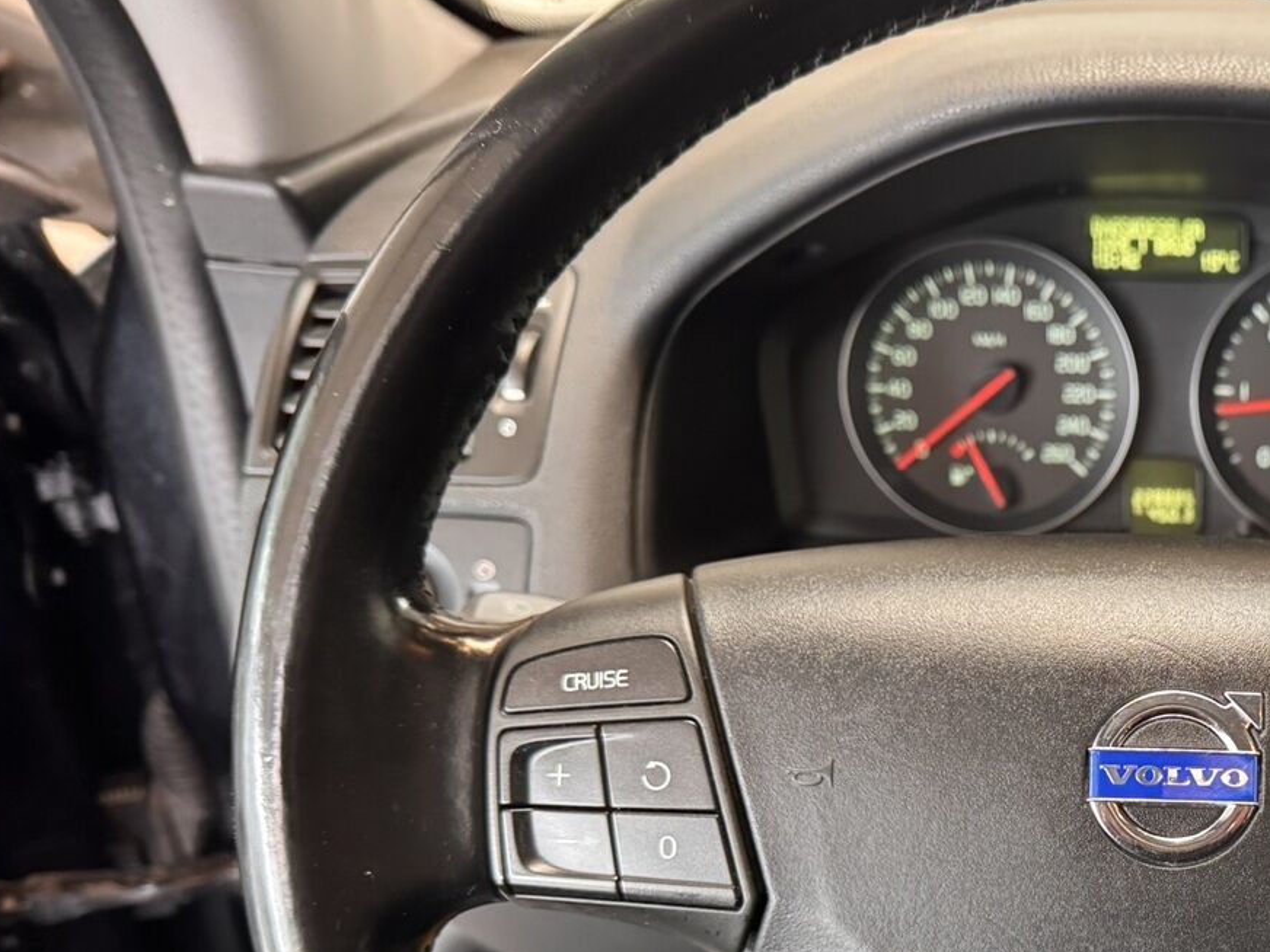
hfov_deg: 36.9
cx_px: 1226
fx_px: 1724
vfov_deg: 30.0
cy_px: 785
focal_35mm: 47
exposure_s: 1/50
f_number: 1.78
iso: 800
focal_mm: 6.76
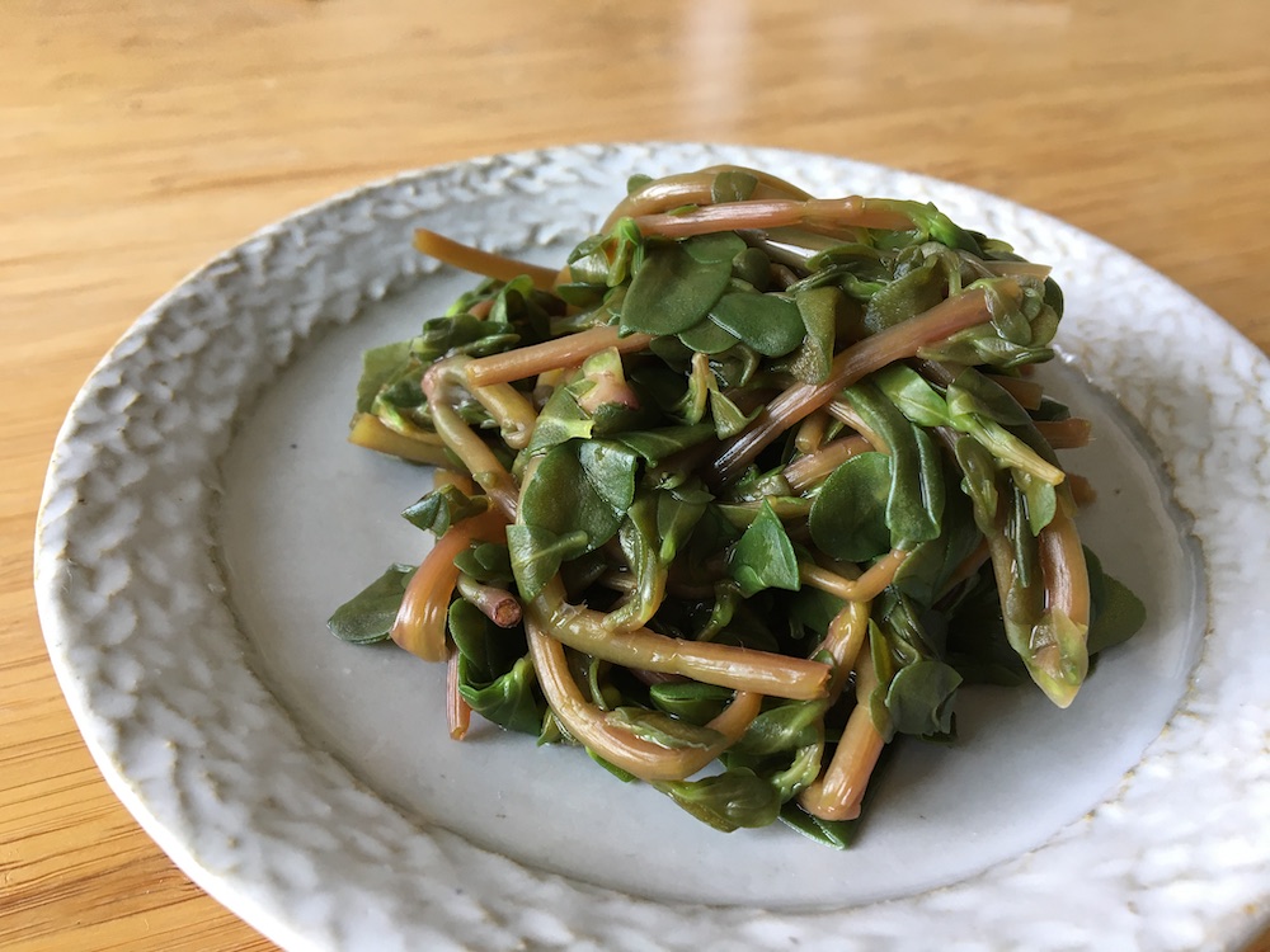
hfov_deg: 61.7
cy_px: 476
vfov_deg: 48.2
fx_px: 1064
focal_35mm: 29
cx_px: 635
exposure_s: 1/30
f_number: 2.2
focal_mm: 4.15
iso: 64
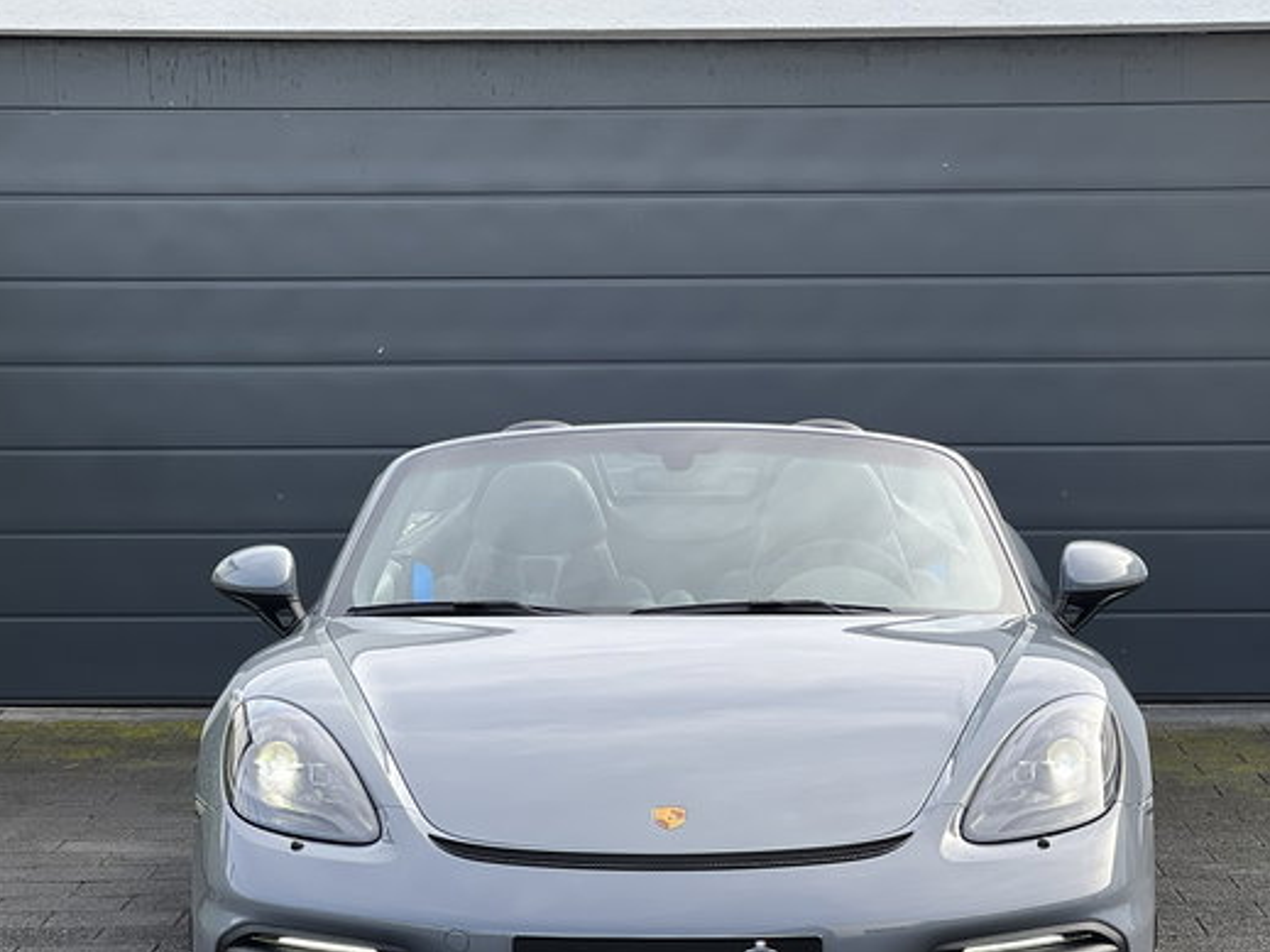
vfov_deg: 12.9
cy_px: 702
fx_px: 4181
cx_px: 685
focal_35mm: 114
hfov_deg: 17.3
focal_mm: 9
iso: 25
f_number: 2.8
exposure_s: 1/121
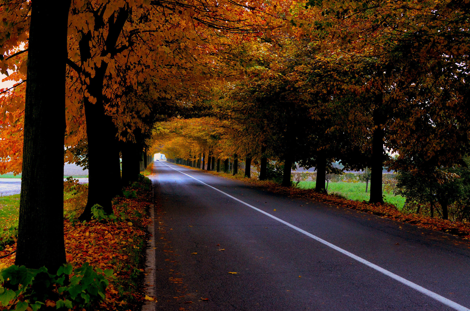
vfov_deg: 25.6
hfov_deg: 37.9
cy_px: 156
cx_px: 235
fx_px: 684
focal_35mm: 52
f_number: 6.3
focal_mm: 35
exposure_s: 1/160
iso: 3200
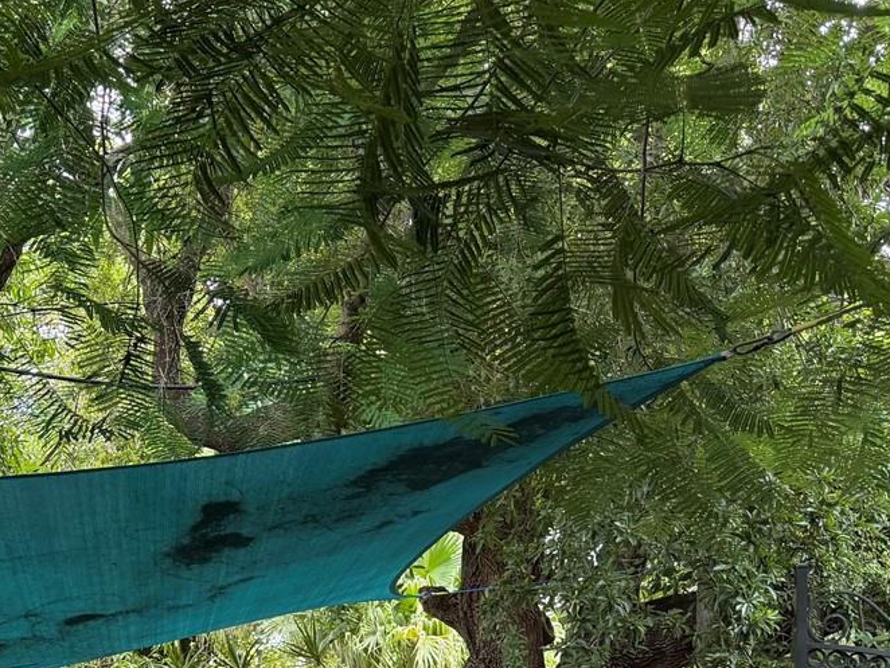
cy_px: 780
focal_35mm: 58
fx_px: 1492
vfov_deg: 23.3
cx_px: 63
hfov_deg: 31.4
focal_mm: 6.76
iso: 200
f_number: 1.78
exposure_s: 1/121
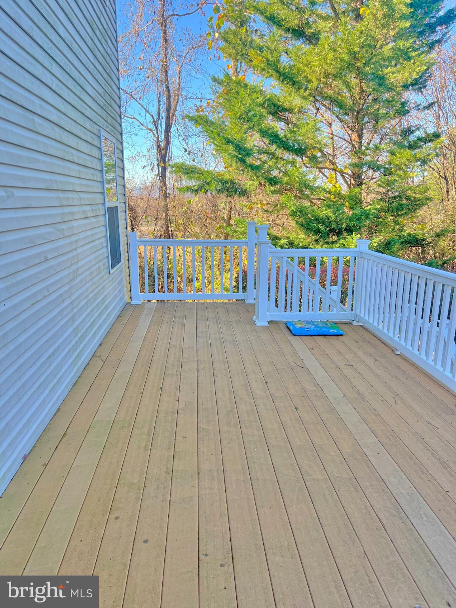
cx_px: 228
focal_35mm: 26
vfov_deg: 67.3
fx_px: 457
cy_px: 304
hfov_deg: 53.1
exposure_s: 1/415
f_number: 1.6
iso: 50
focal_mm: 5.1
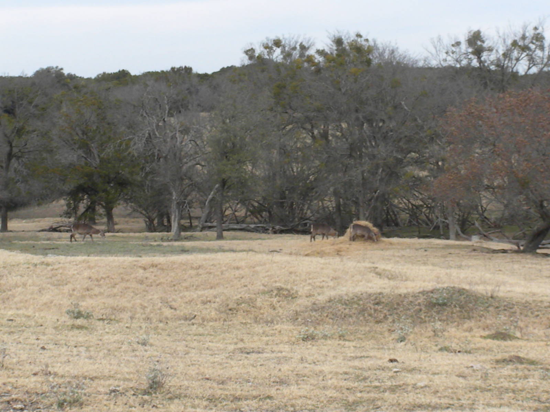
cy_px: 206
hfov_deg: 16.6
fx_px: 1891
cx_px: 275
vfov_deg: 12.5
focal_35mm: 119
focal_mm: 21
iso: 640
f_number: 14
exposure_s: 1/219
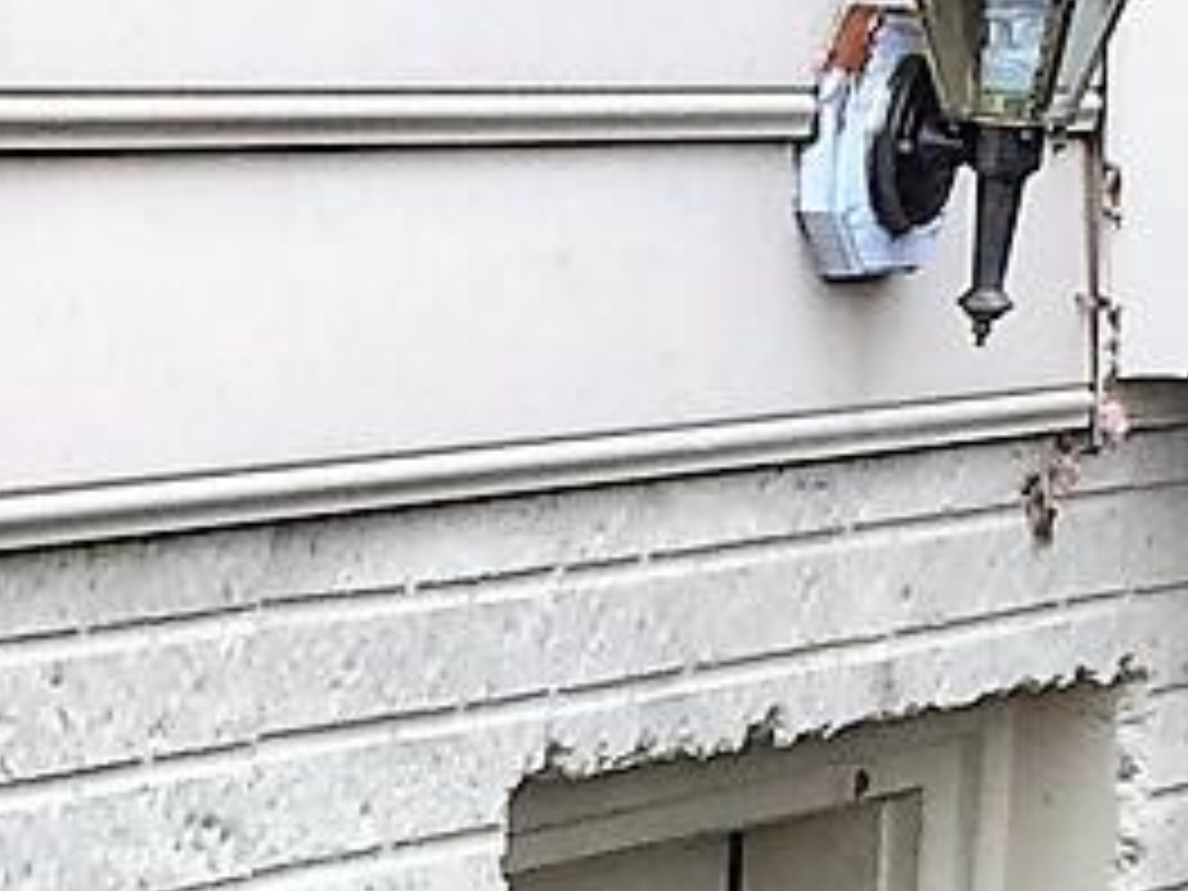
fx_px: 6143
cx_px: -72
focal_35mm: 179
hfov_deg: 10.9
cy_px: 1521
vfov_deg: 8.1
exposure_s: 1/265
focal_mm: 4.15
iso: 32
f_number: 2.2
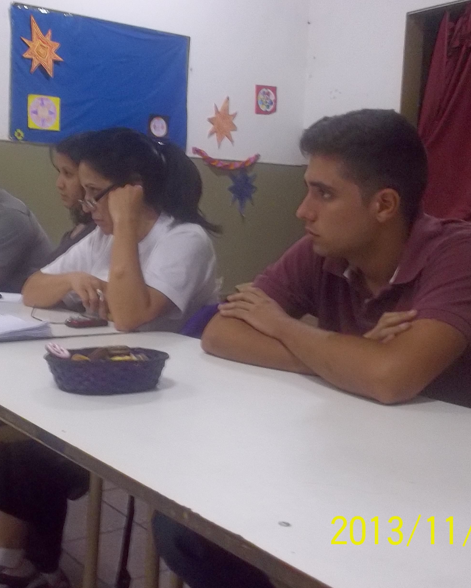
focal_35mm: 42
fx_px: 732
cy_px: 285
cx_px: 124
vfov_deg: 43.8
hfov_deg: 35.0
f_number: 3.3
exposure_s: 1/8
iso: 299
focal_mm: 4.1
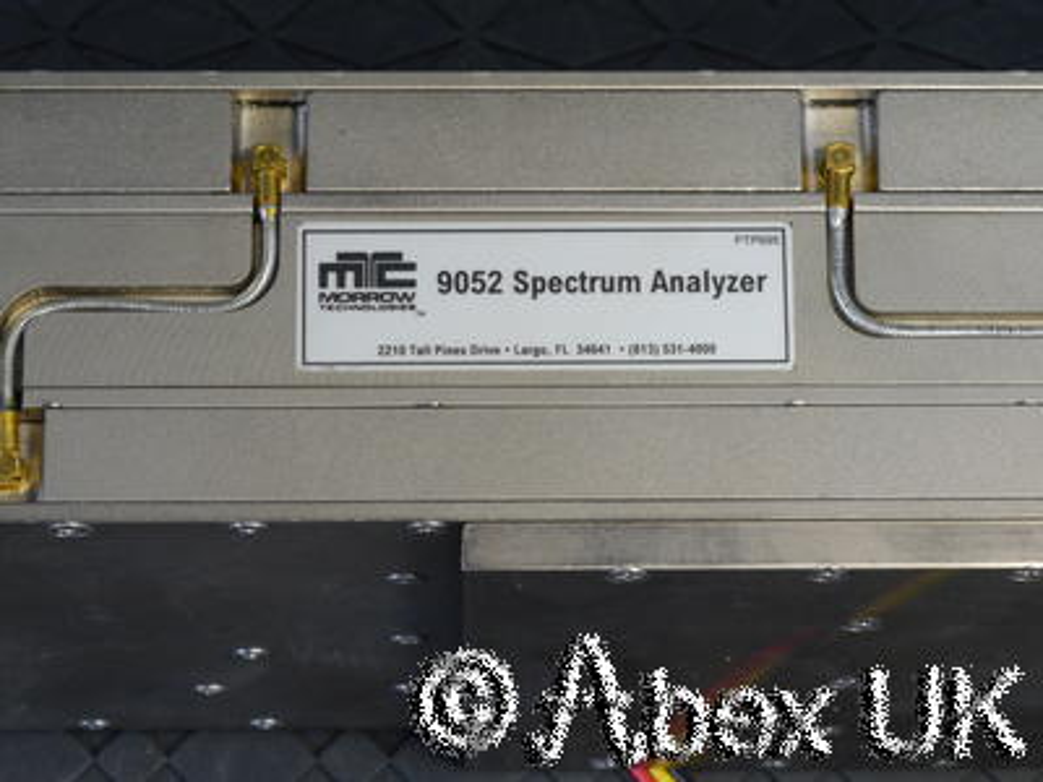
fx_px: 4399
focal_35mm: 146
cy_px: 391
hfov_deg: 13.5
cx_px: 522
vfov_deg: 10.2
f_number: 18
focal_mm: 73
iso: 400
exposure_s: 1/2
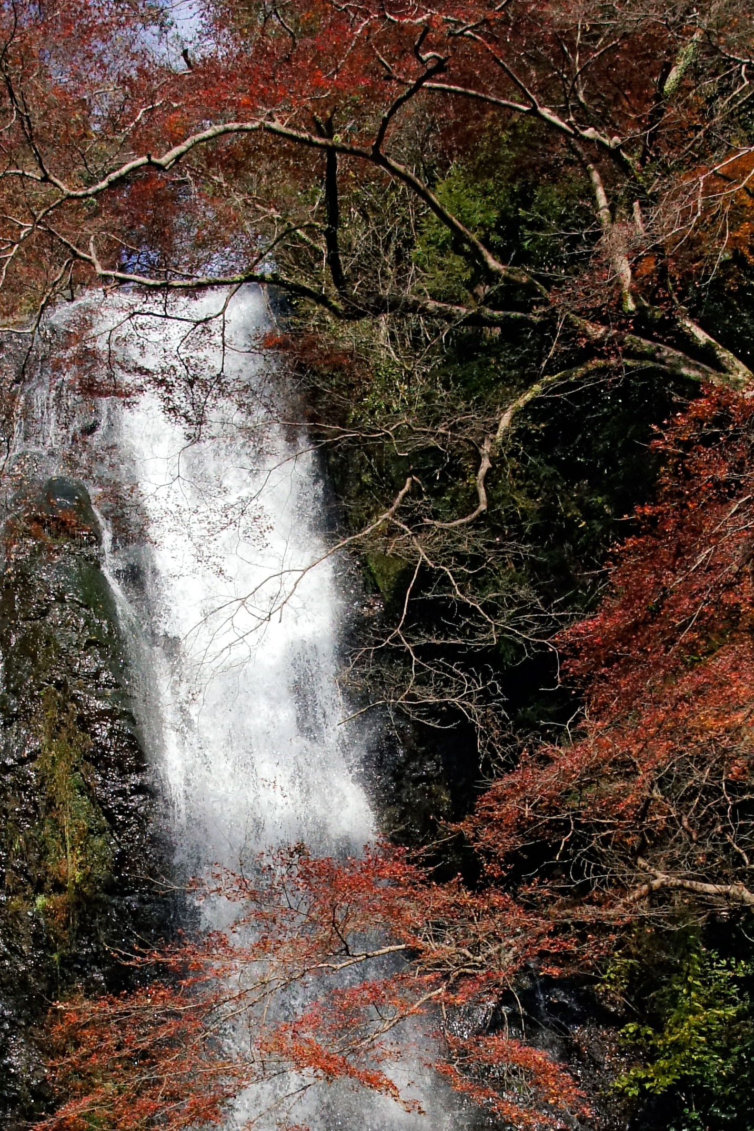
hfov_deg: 20.3
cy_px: 1045
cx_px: 328
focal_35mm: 67
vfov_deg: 28.7
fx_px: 2104
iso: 800
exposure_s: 1/800
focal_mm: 20
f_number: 9
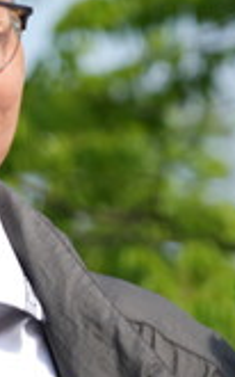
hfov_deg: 3.4
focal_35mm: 388
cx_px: -214
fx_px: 3979
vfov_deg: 5.4
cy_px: 96
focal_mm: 105
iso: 100
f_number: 4.5
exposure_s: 1/500
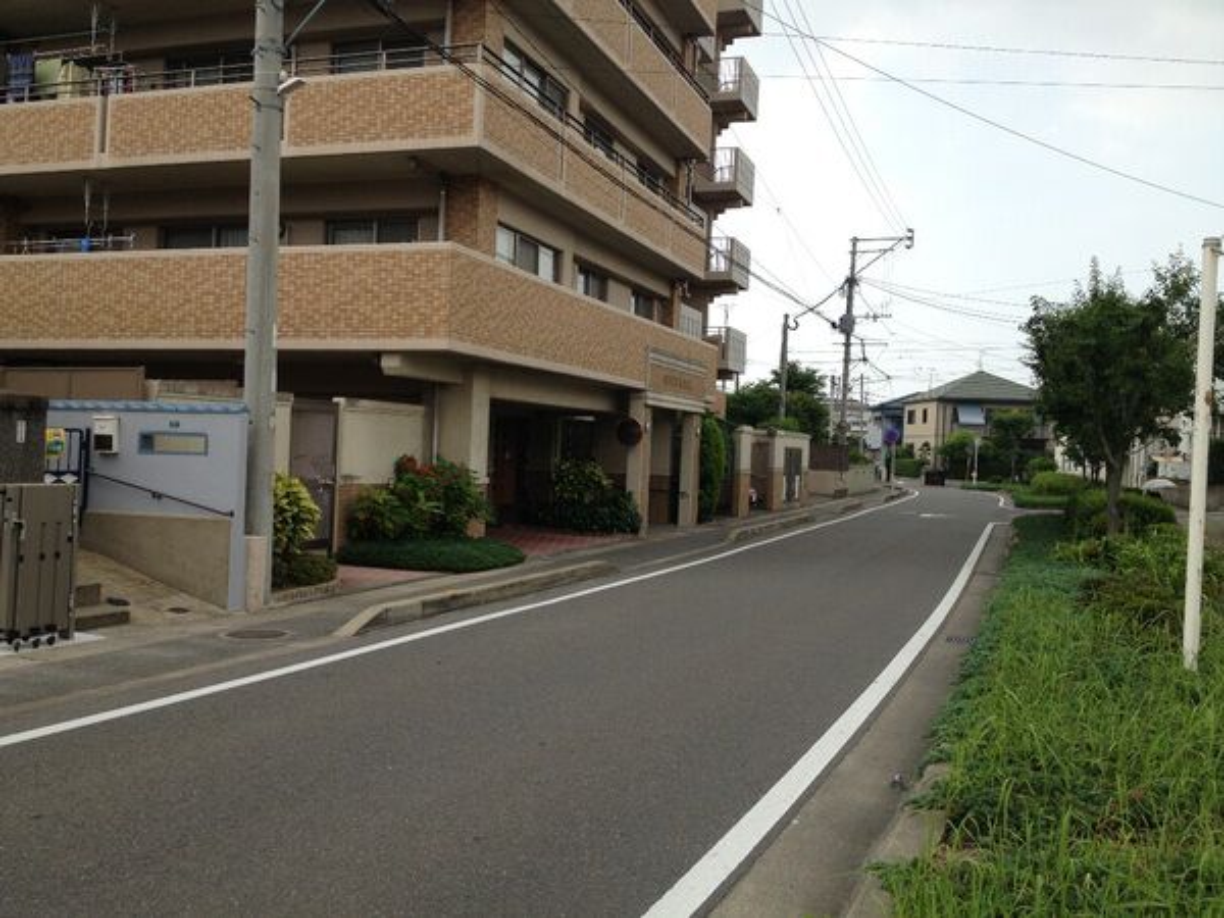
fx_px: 1238
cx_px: 612
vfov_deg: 40.7
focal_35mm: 35
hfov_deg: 52.6
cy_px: 459
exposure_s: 1/800
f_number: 2.4
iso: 50
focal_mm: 4.28
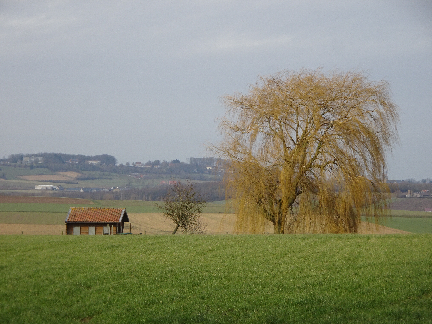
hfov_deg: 12.4
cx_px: 216
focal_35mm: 159
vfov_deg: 9.3
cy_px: 162
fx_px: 1984
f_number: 5.6
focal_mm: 27.16
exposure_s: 1/200
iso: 80
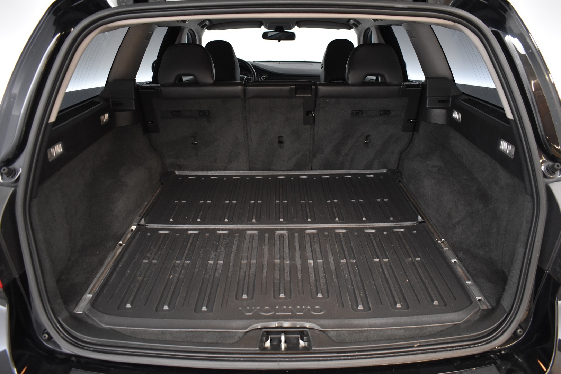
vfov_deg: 47.9
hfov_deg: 67.4
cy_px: 187
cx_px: 280
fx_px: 421
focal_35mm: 27
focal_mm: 18
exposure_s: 1/30
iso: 1600
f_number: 3.5
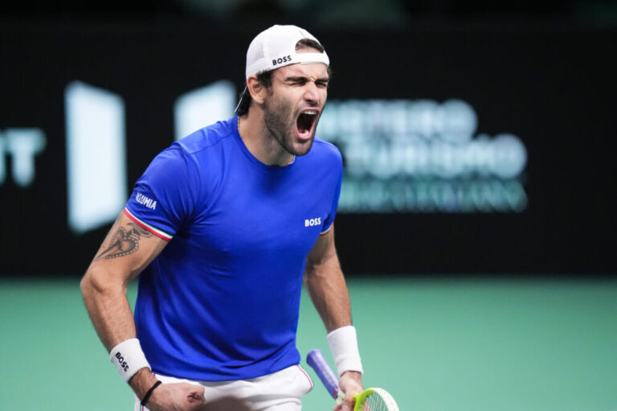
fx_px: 6851
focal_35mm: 400
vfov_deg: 3.4
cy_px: 206
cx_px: 308
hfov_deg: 5.2
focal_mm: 400
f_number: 2.8
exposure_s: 1/2500
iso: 6400
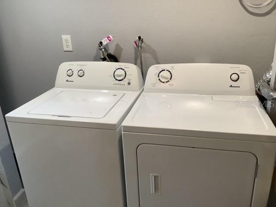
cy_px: 104
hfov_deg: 58.4
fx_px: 247
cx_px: 138
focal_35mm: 31
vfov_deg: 45.4
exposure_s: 1/60
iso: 125
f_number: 2.4
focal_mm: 3.3
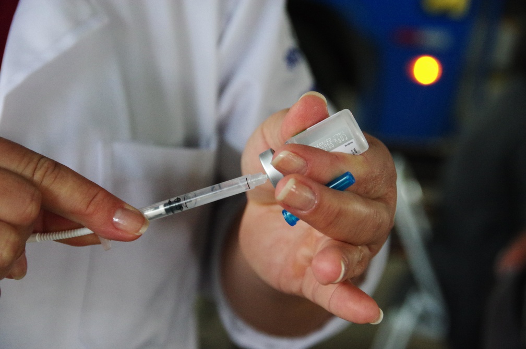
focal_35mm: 90
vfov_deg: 15.2
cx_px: 263
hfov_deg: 22.6
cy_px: 174
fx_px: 1314
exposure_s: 1/60
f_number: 5.6
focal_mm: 60
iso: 3200
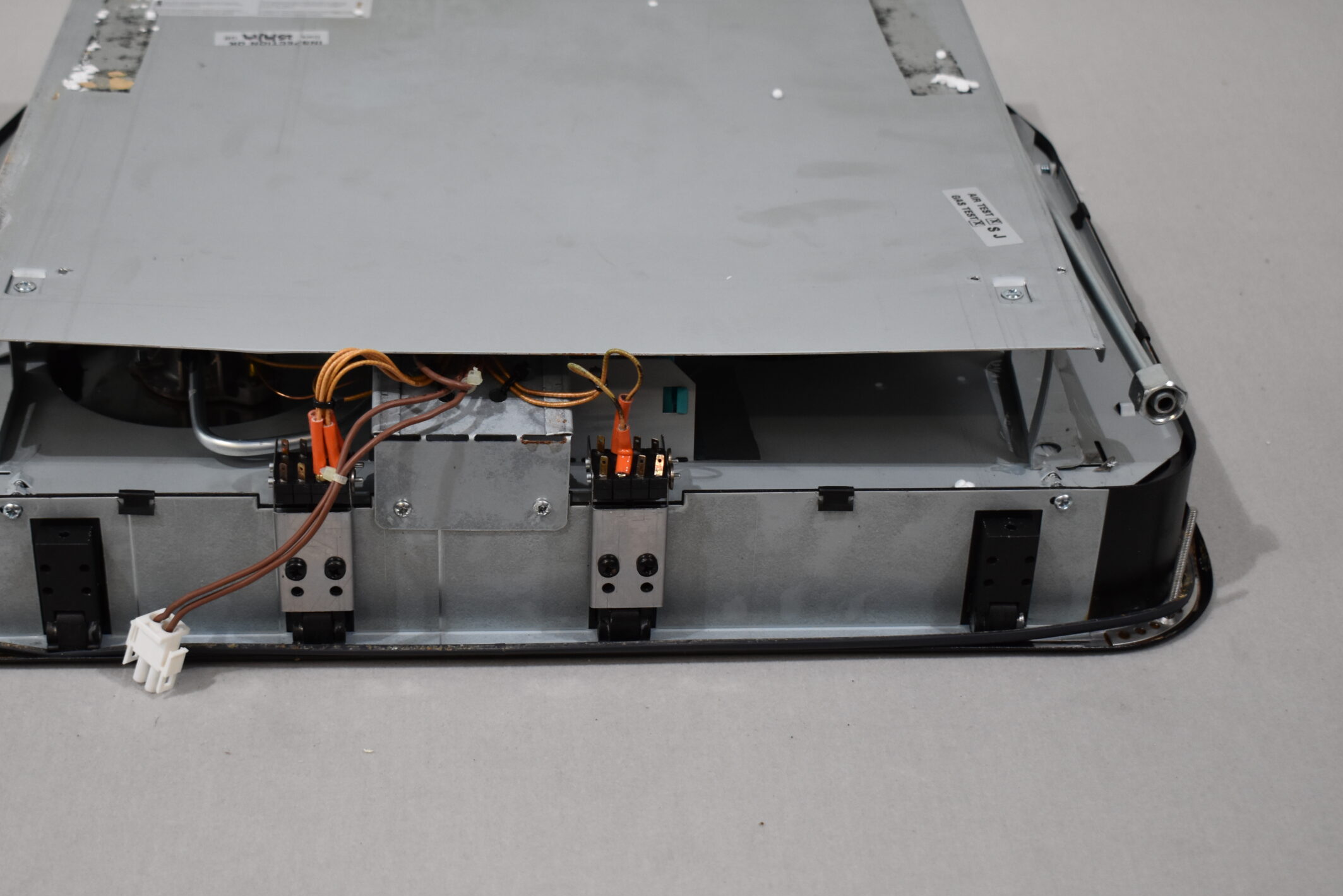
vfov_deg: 20.9
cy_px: 463
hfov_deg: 30.9
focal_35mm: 65
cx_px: 556
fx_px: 2425
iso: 800
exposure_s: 1/250
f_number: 4.8
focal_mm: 36
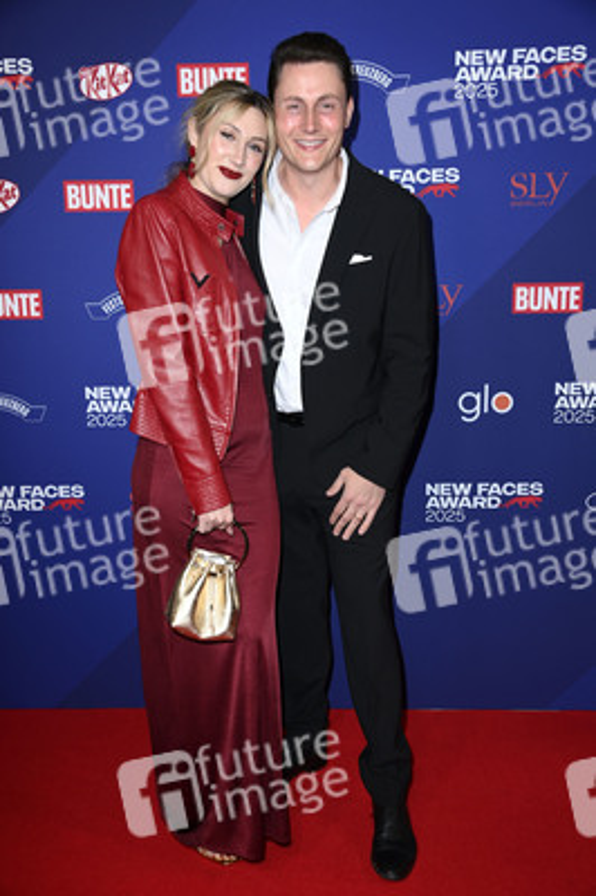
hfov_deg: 35.0
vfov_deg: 50.7
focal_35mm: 38
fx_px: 945
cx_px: 298
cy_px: 448
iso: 640
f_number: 5.6
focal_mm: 38
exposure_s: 1/250
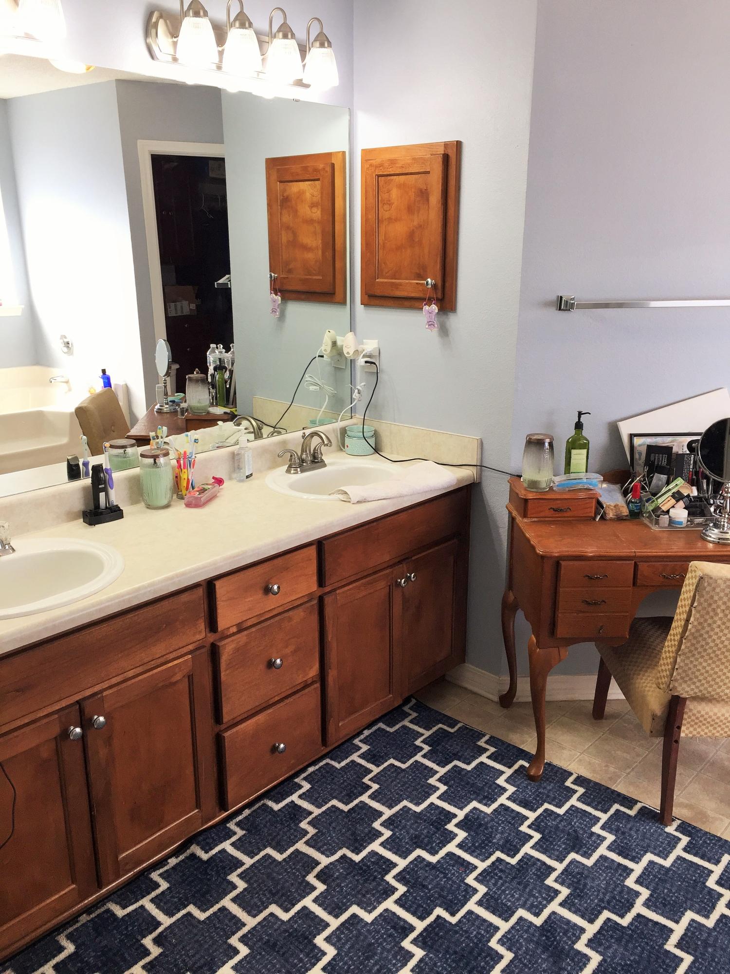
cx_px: 365
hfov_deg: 48.2
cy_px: 487
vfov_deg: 61.7
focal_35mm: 29
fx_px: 815
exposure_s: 1/120
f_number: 2.2
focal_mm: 4.15
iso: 50
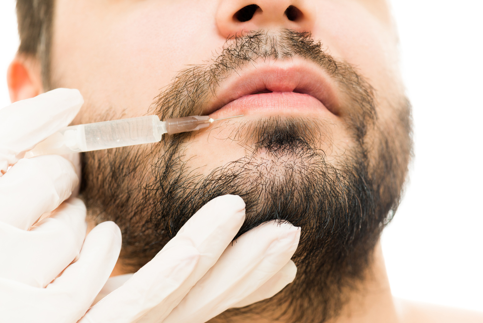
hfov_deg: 19.4
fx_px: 1409
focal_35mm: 105
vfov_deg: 13.1
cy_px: 162
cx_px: 242
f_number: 6.3
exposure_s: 1/125
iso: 400
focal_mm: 105
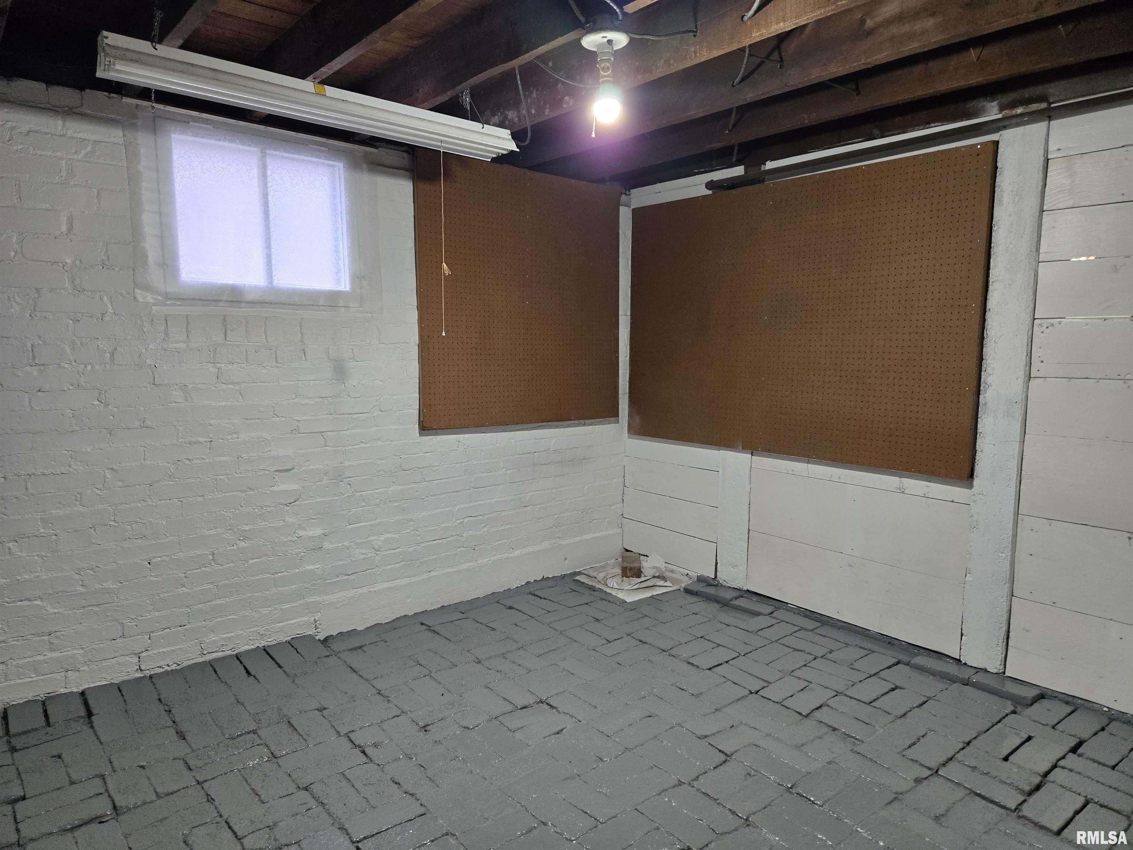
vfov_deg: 58.9
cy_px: 425
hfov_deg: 73.9
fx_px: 753
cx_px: 566
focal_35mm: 23
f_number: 1.8
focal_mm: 5.4
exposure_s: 1/120
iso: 320
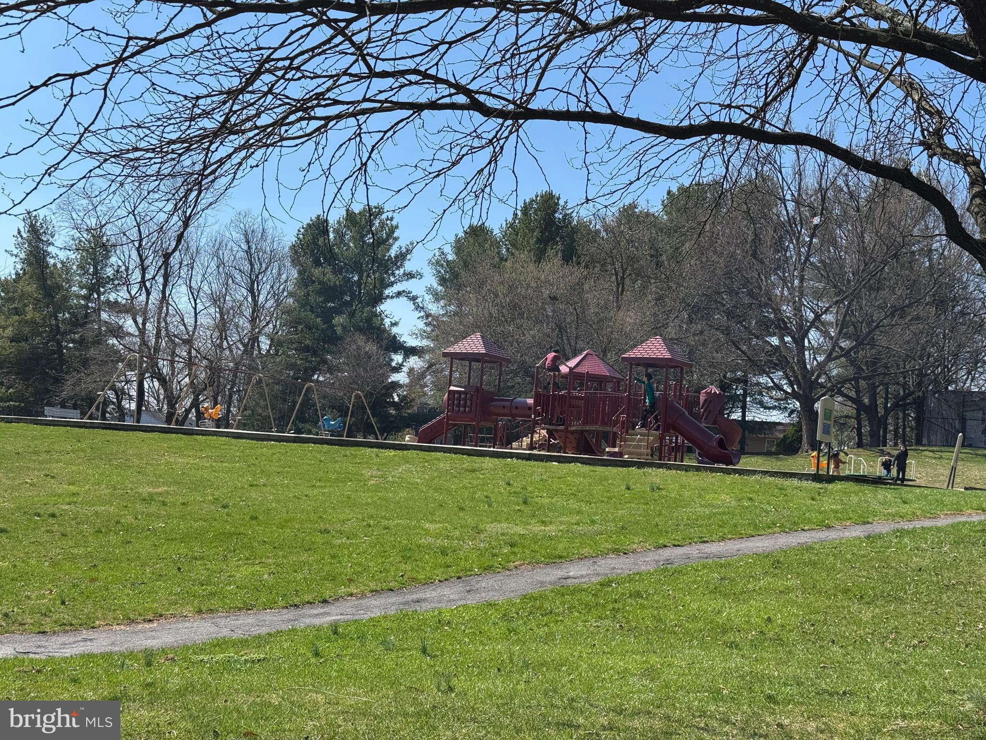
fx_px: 1367
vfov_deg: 30.3
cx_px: 493
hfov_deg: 39.7
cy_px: 370
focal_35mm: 48
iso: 64
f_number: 1.78
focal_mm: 6.76
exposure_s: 1/3817
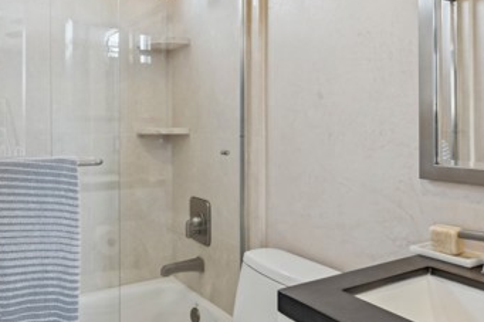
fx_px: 403
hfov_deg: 61.3
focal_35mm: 30
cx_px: 187
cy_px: 123
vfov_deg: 43.3
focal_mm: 16
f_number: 9
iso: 200
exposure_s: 1/8
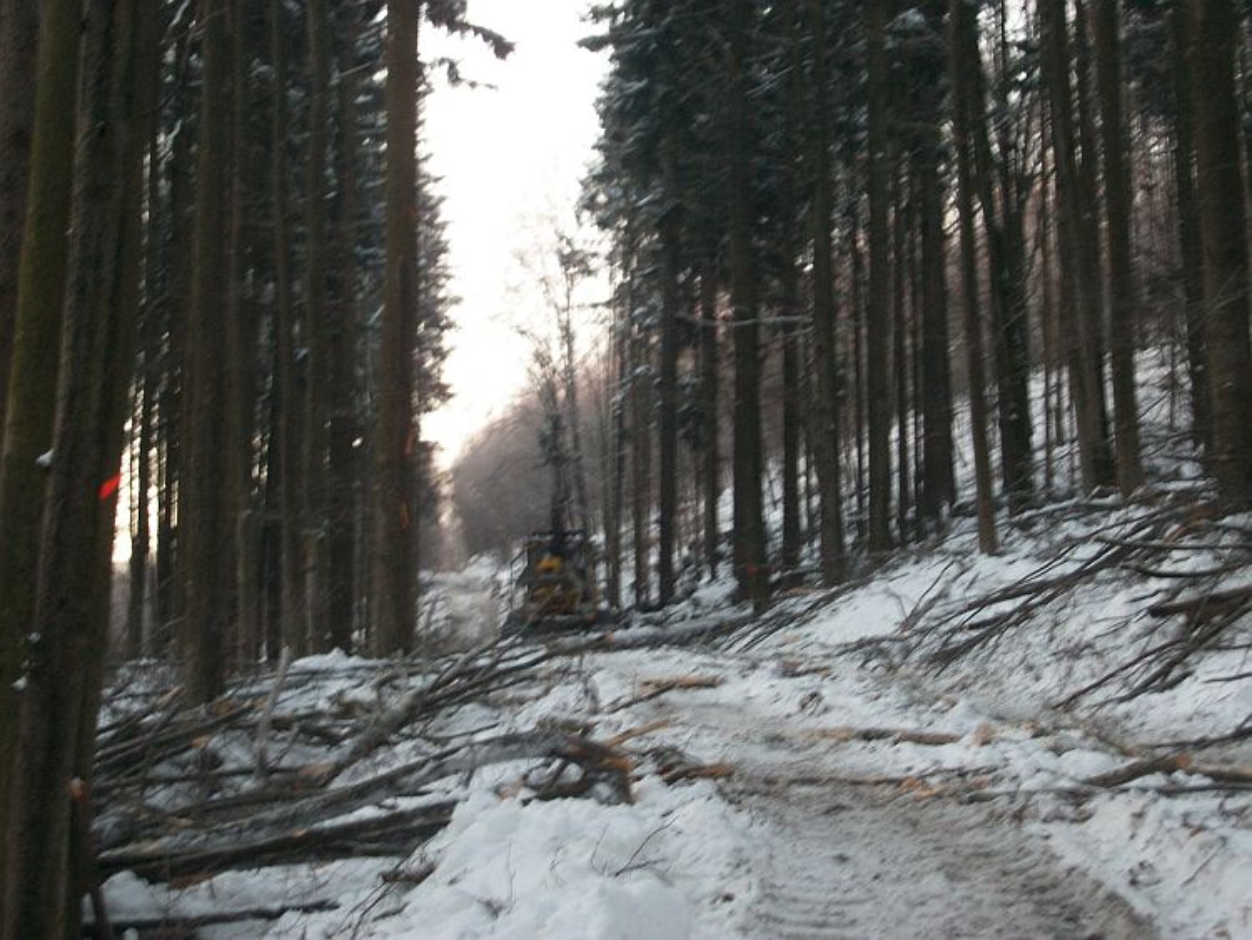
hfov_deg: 25.7
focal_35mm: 76
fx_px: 2750
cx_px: 626
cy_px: 470
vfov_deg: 19.4
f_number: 4.6
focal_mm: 13.7
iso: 231
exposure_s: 1/26.2
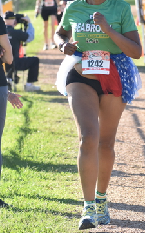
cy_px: 104
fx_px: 1994
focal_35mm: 315
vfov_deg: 6.7
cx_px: 68
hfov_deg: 4.2
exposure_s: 1/1000
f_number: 4.8
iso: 640
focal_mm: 135
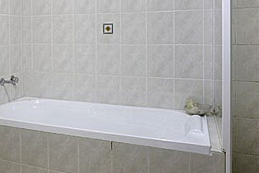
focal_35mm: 40
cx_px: 54
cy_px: 18
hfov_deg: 45.8
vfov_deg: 31.8
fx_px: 290
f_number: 7.1
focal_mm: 11
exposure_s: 1/1.6
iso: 100
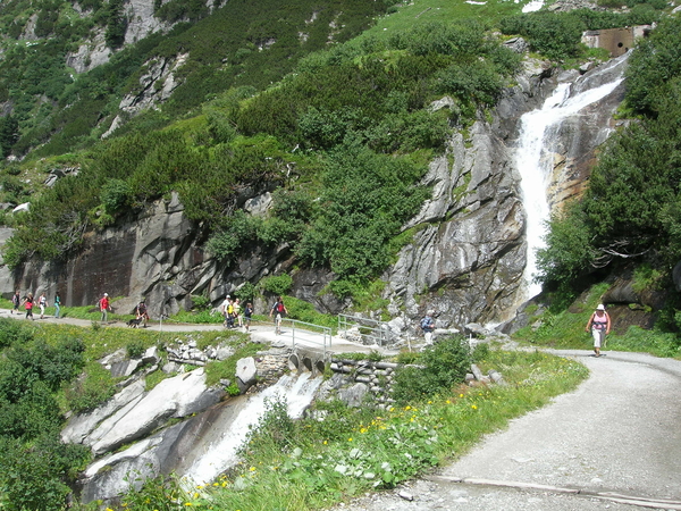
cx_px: 340
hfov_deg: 49.0
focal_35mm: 38
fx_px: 748
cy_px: 256
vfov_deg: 37.7
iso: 64
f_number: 4.8
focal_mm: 7.8
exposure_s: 1/442
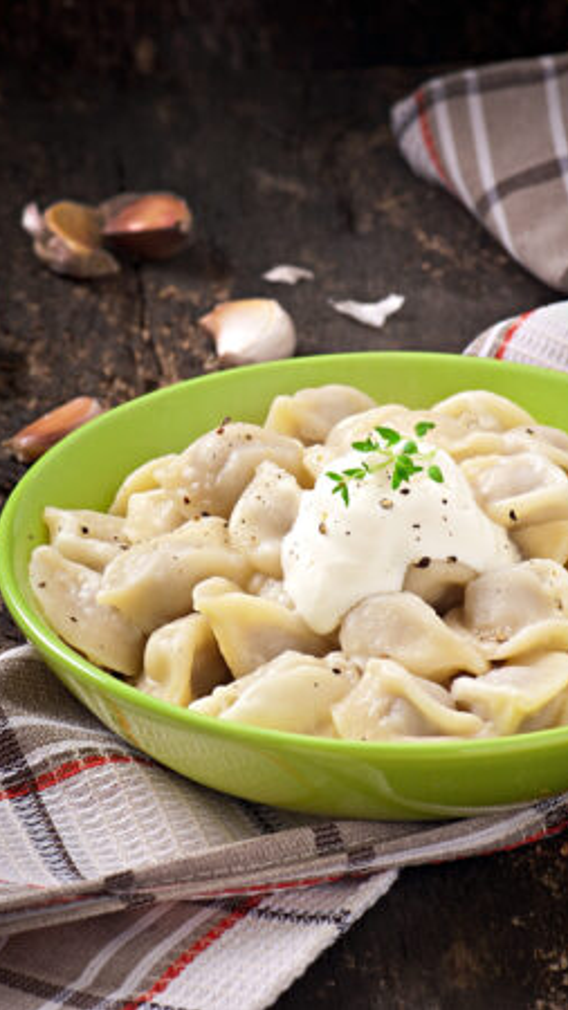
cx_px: 256
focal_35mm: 166
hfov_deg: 7.3
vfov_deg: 13.0
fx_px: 4434
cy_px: 505
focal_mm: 105
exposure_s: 1/200
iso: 100
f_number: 11
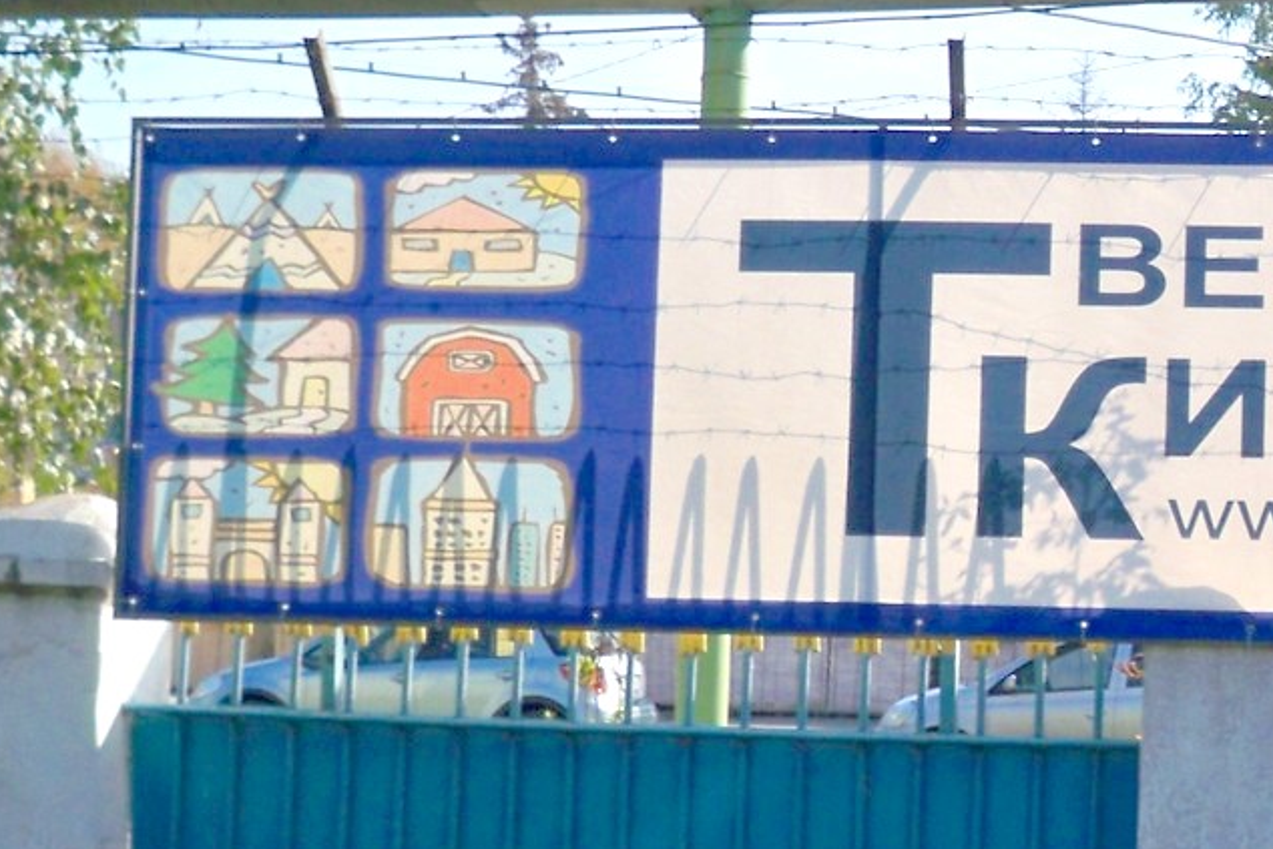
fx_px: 3077
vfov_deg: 15.7
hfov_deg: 22.3
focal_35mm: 87
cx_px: 1349
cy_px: 380
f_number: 4.7
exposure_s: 1/500
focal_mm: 6.3
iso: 125
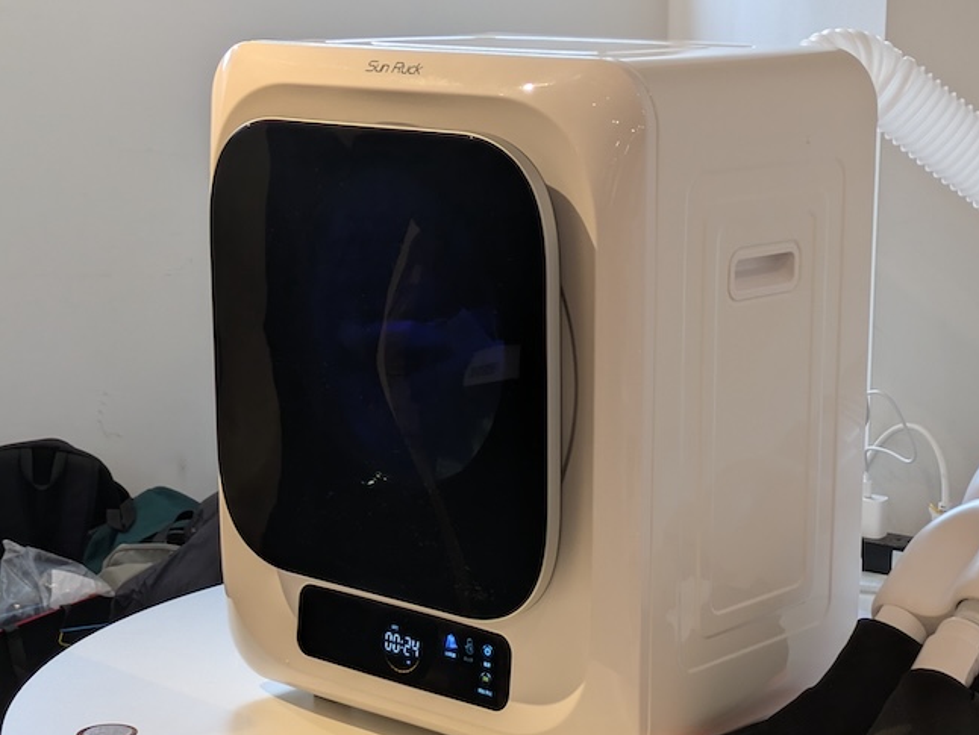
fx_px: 2235
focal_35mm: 79
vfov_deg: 18.7
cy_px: 446
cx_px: 586
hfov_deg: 24.7
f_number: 1.89
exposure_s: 1/100
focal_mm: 5.43
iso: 91
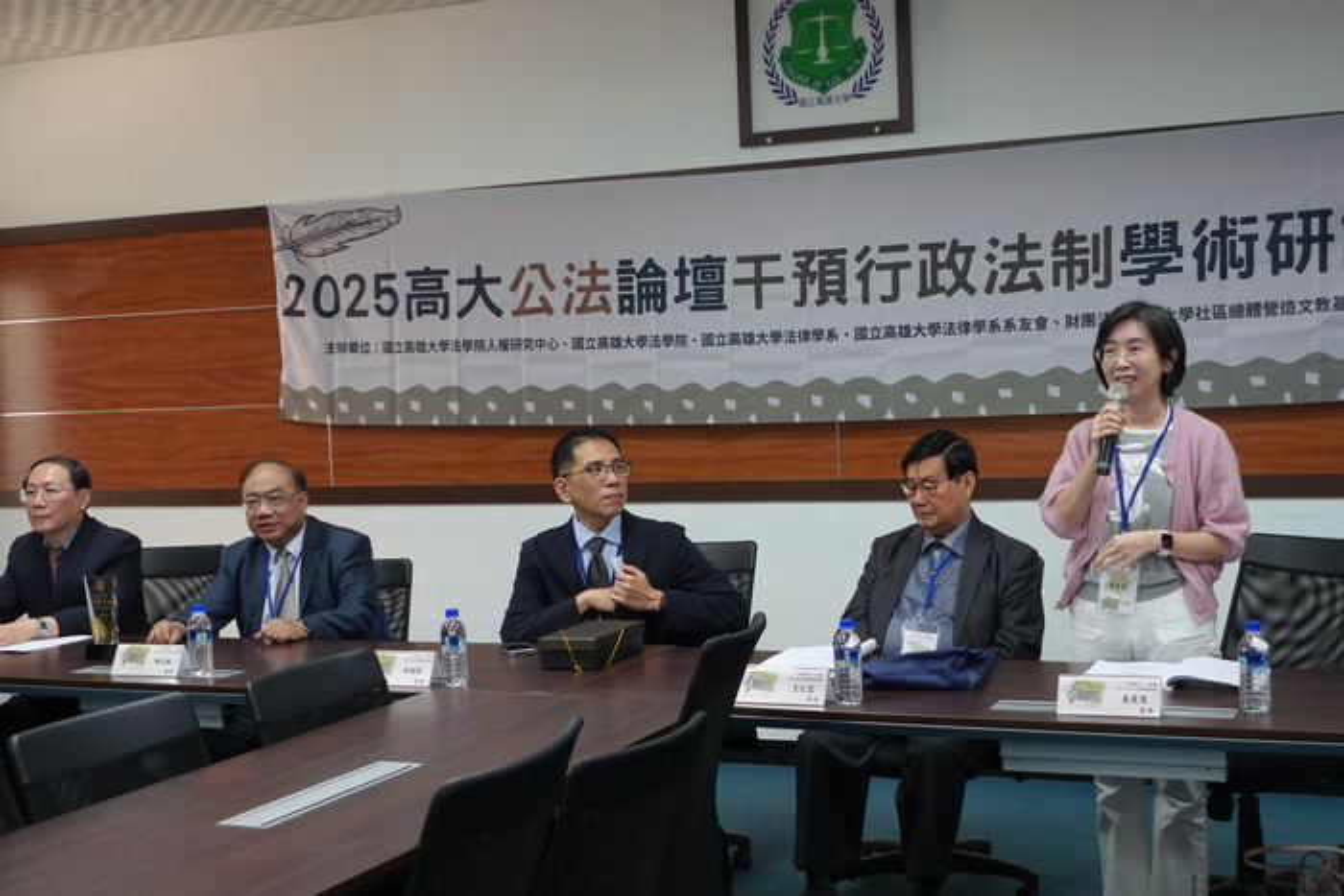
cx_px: 672
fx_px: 1792
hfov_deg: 41.1
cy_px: 448
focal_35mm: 48
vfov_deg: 28.1
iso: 640
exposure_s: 1/80
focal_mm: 18.2
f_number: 2.8
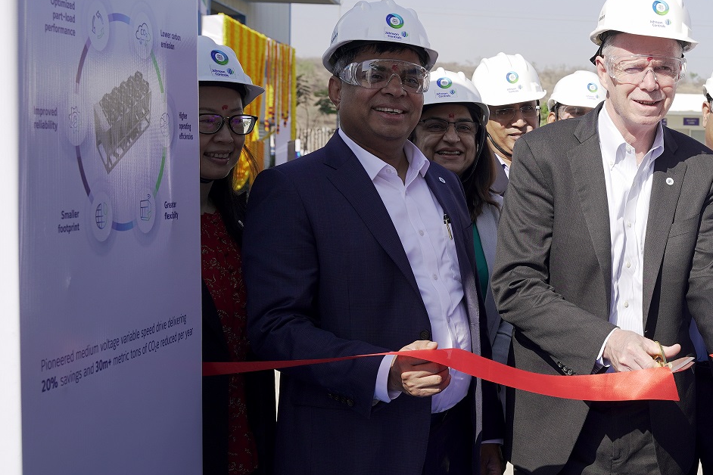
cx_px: 668
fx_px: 1302
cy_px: 200
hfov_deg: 29.1
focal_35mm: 66
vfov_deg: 20.7
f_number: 6.3
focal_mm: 34.4
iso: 200
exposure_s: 1/400
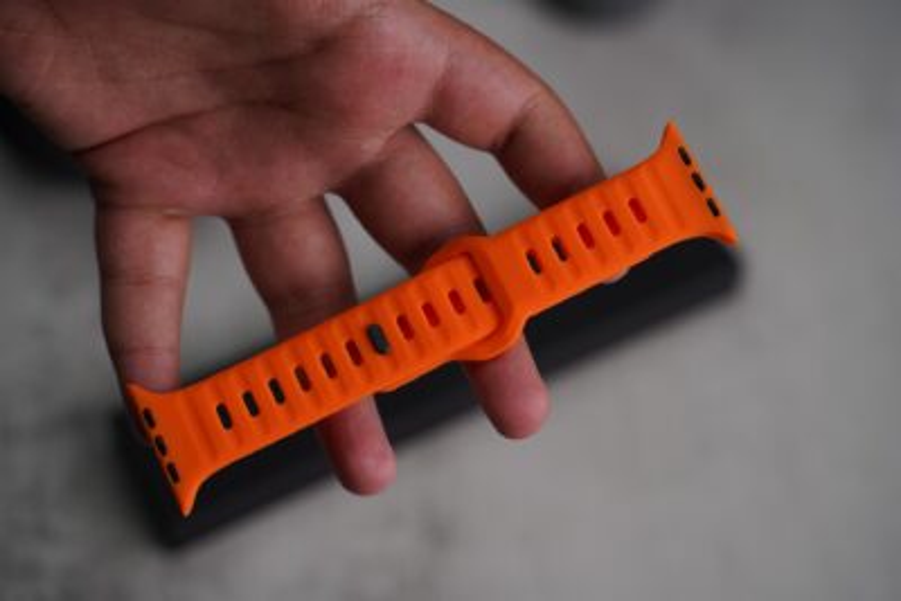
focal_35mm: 75
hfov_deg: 27.0
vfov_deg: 18.2
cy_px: 300
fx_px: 1878
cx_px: 450
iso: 250
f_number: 4
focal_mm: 75
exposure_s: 1/80
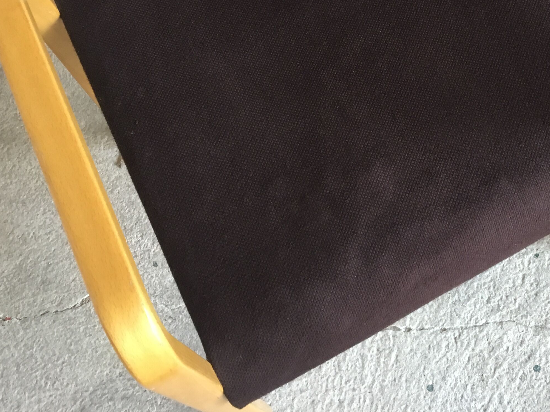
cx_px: 376
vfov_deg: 28.0
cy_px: 85
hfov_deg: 37.0
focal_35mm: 51
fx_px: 810
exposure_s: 1/33
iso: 100
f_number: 2.4
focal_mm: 3.3
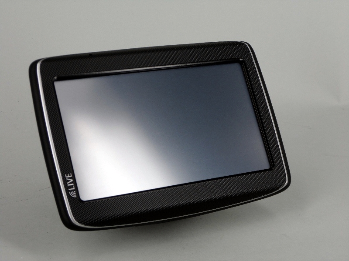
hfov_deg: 22.5
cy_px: 130
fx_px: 877
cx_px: 174
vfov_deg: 17.0
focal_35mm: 87
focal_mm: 15.9
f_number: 5
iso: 80
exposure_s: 1/125
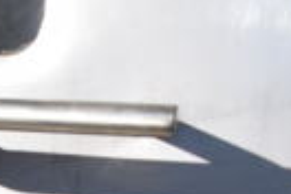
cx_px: -278
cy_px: 390
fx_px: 1010
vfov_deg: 10.1
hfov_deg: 14.0
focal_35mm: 125
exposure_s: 1/160
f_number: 5.6
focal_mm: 18
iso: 200
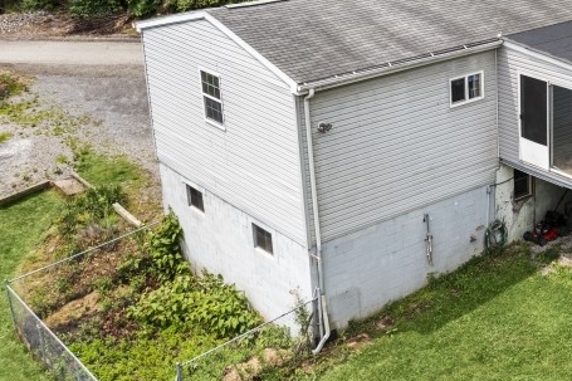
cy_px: 73
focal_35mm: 63
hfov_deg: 30.5
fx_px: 1001
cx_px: 515
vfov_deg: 21.3
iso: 100
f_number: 5
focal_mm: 10.26
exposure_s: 1/240
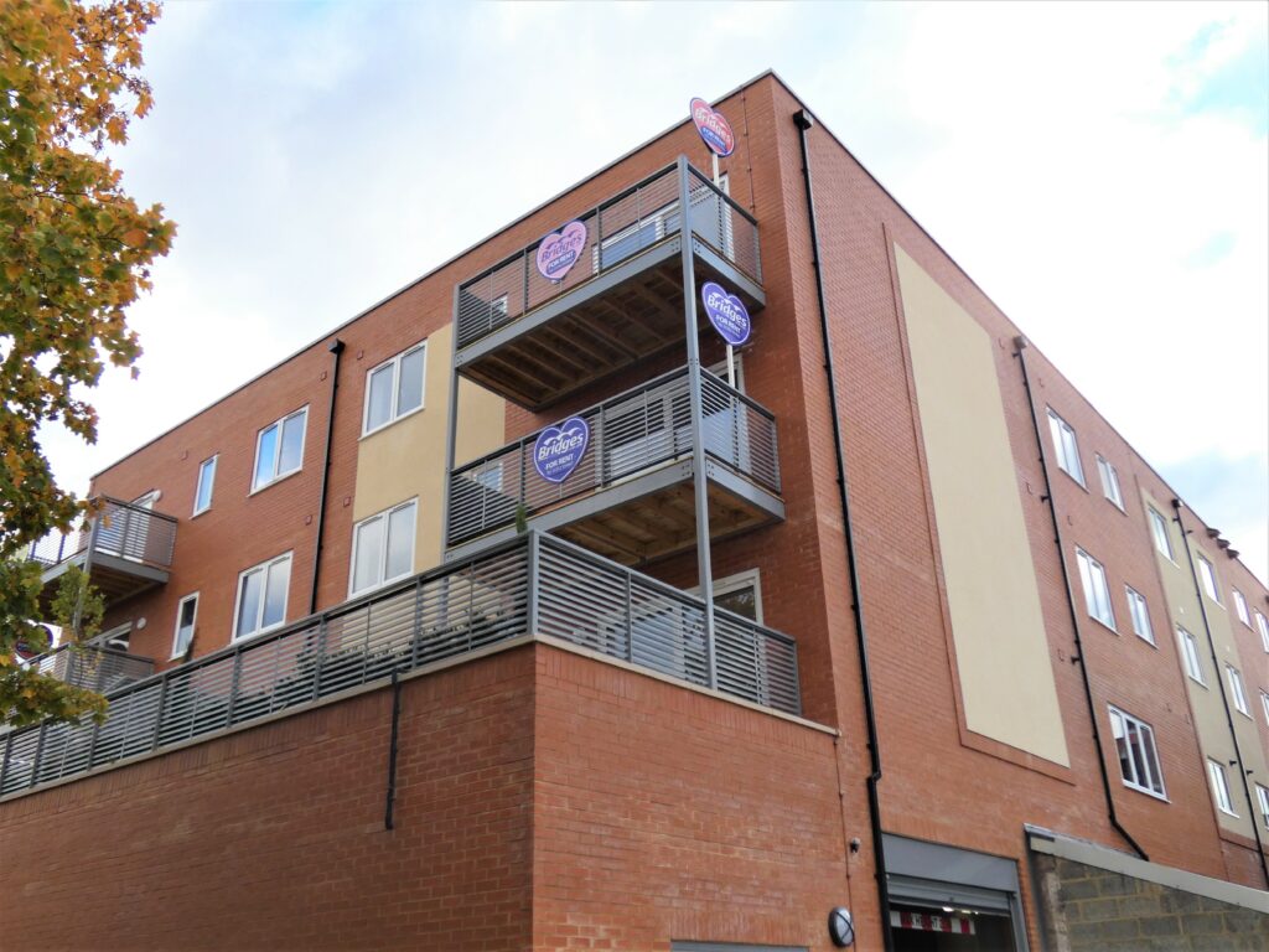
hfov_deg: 58.4
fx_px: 1136
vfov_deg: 45.4
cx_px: 634
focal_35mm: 31
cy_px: 476
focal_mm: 5.5
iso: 125
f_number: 3.3
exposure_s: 1/320
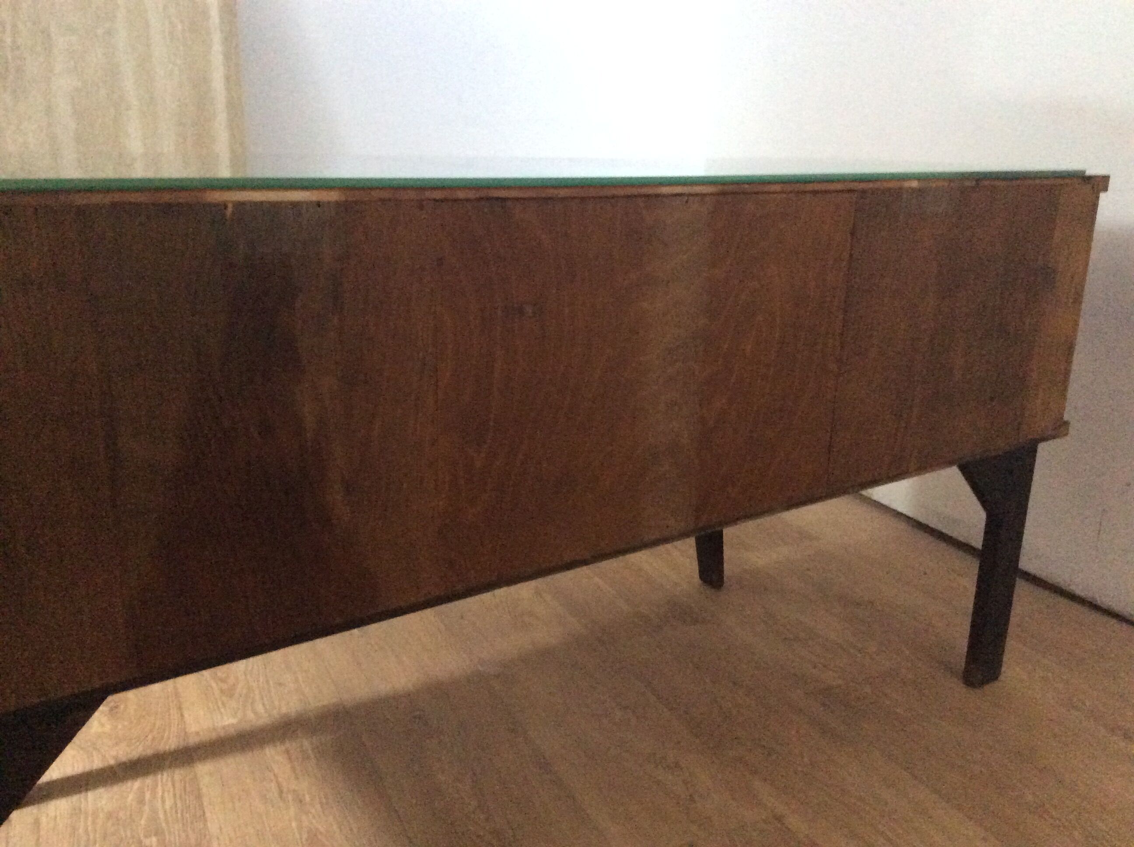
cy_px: 424
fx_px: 1047
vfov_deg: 44.1
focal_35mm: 32
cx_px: 567
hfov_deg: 56.9
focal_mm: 3.3
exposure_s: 1/17
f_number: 2.4
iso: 500
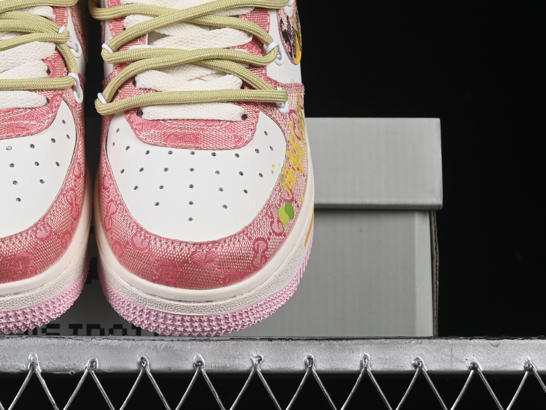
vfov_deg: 11.2
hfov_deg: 14.8
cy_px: 126
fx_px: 2082
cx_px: 88
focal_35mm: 132
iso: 160
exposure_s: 1/80
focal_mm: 50
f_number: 8
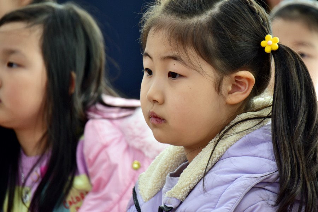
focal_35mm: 300
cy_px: 106
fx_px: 2650
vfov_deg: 4.6
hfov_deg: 6.9
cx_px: 159
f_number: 6.3
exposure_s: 1/30
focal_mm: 200
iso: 800
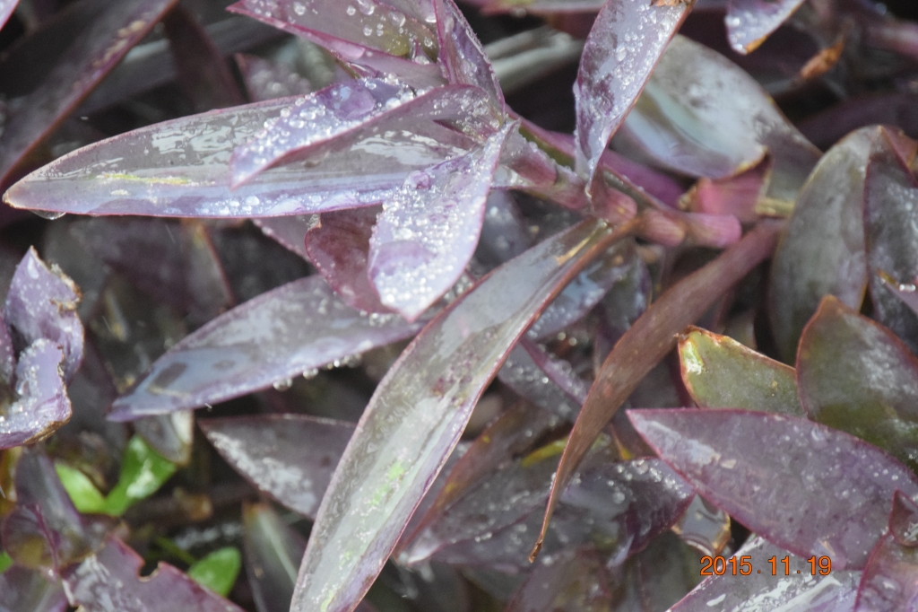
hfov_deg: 6.9
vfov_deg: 4.6
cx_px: 459
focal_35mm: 300
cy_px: 306
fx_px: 7647
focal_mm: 200
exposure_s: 1/500
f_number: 5.6
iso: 4500
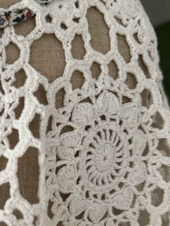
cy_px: 176
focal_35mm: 66
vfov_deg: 28.8
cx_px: -52
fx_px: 432
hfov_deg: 20.3
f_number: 1.78
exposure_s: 1/60
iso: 800
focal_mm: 6.76
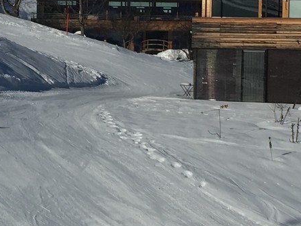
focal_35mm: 139
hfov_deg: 14.2
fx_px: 1209
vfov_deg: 10.6
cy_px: 35
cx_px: 86
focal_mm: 4.15
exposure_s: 1/3846
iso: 25
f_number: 2.2
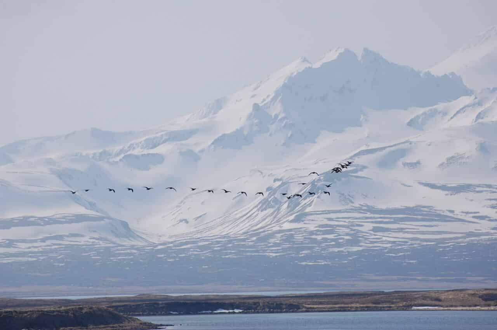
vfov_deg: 5.1
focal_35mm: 270
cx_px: 248
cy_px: 165
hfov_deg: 7.6
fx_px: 3721
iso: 200
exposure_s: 1/2000
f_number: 5.6
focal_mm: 180
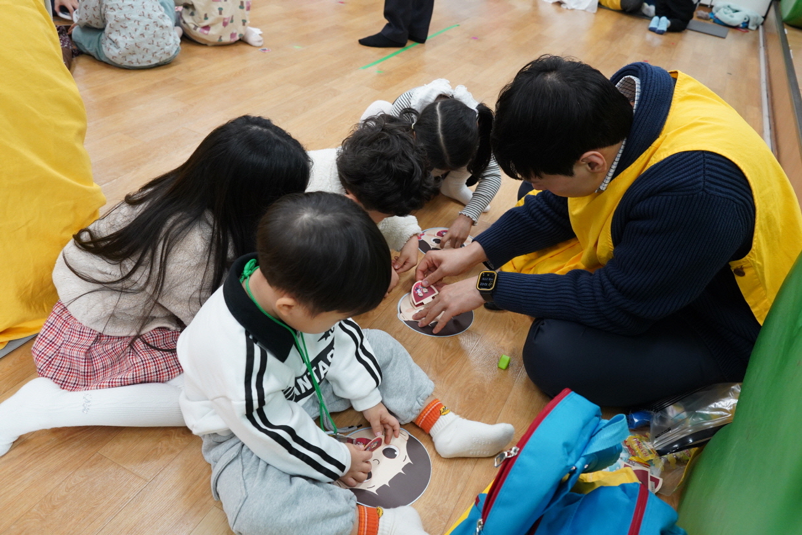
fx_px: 624
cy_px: 268
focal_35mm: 28
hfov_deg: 65.5
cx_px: 401
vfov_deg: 46.4
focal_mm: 28
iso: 2500
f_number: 5.6
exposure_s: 1/80
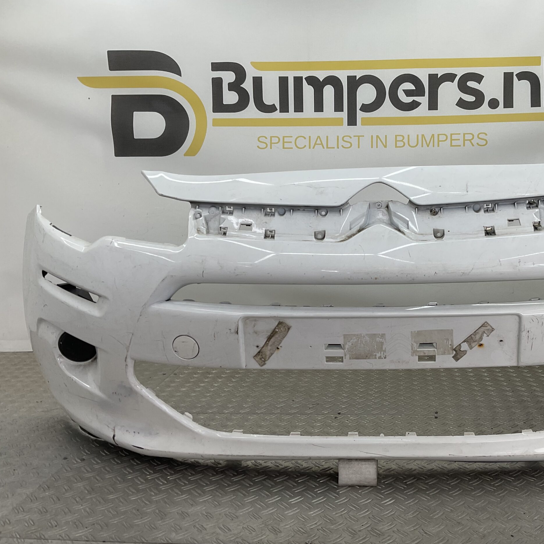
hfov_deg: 46.4
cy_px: 270
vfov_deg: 47.2
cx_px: 367
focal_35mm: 35
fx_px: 622
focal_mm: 3
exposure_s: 1/201
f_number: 1.8
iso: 16
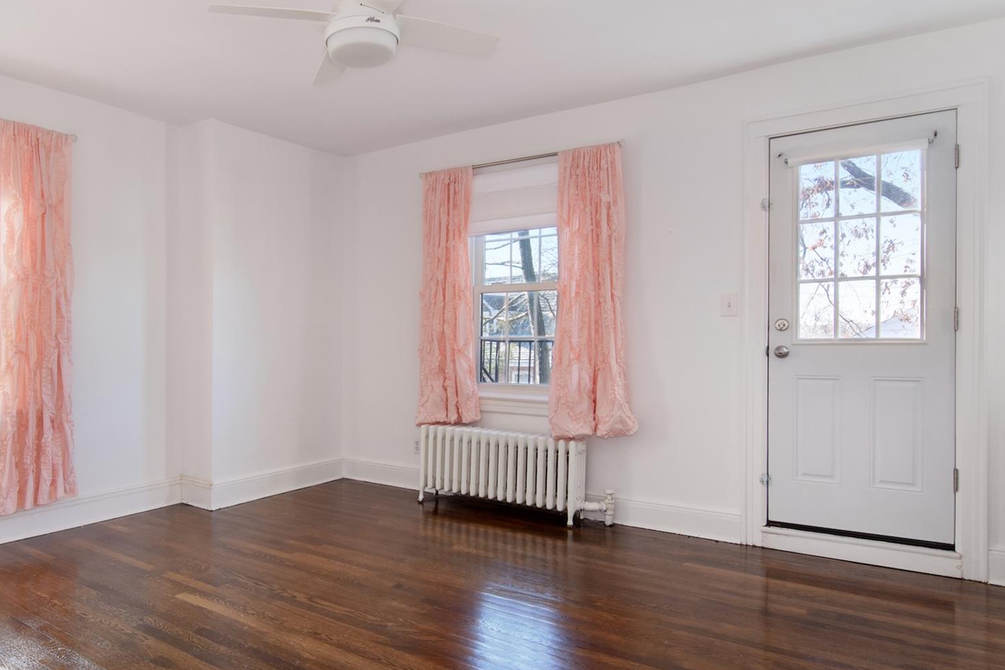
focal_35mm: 23
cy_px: 370
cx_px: 382
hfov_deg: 75.6
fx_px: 633
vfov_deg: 55.7
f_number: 8
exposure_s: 1/50
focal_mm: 11
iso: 640
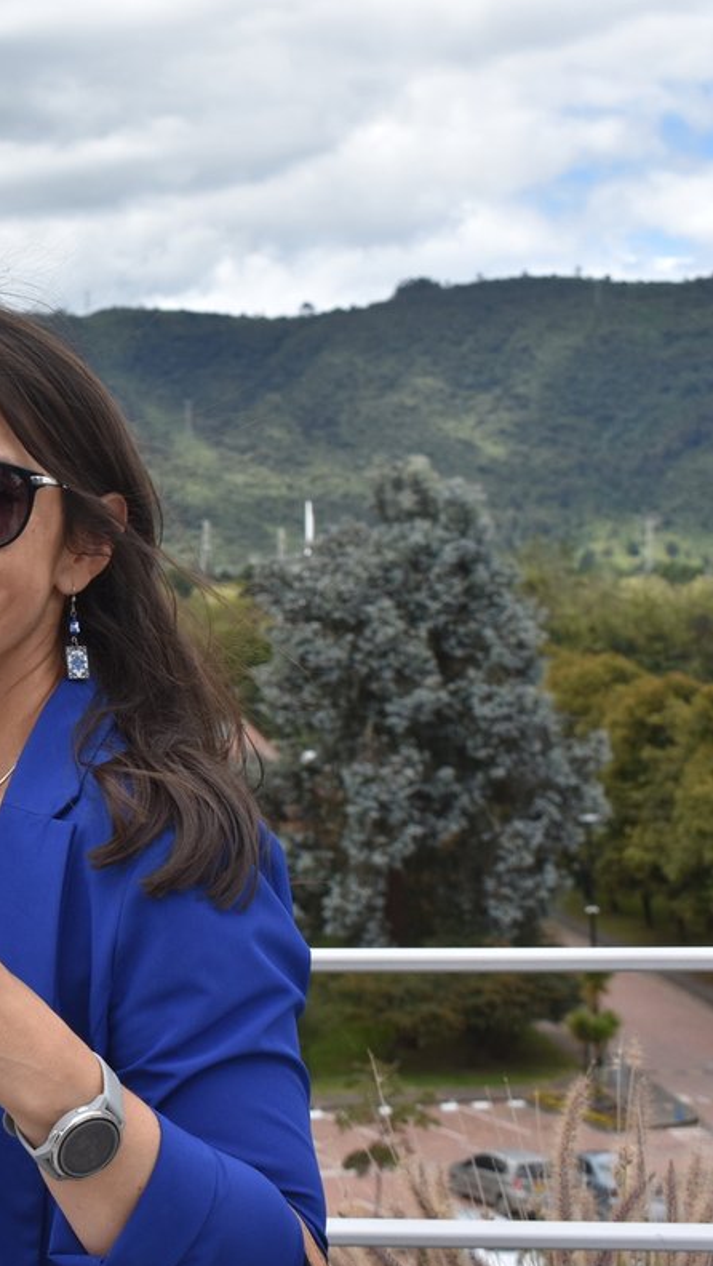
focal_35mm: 74
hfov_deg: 15.5
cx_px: -245
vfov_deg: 28.7
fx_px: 2478
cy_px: 635
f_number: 8
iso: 250
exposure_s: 1/500
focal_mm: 31
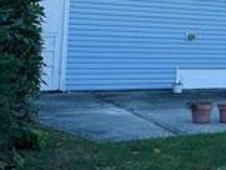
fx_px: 608
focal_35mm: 93
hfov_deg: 18.7
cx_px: 337
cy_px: 13
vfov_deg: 15.7
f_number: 1.78
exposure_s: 1/1292
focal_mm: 6.76
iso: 100
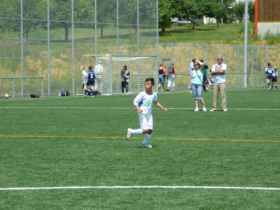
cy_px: 105
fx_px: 1302
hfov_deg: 12.3
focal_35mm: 161
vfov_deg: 9.2
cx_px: 140
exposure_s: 1/640
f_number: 4
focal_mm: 23.9
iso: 80
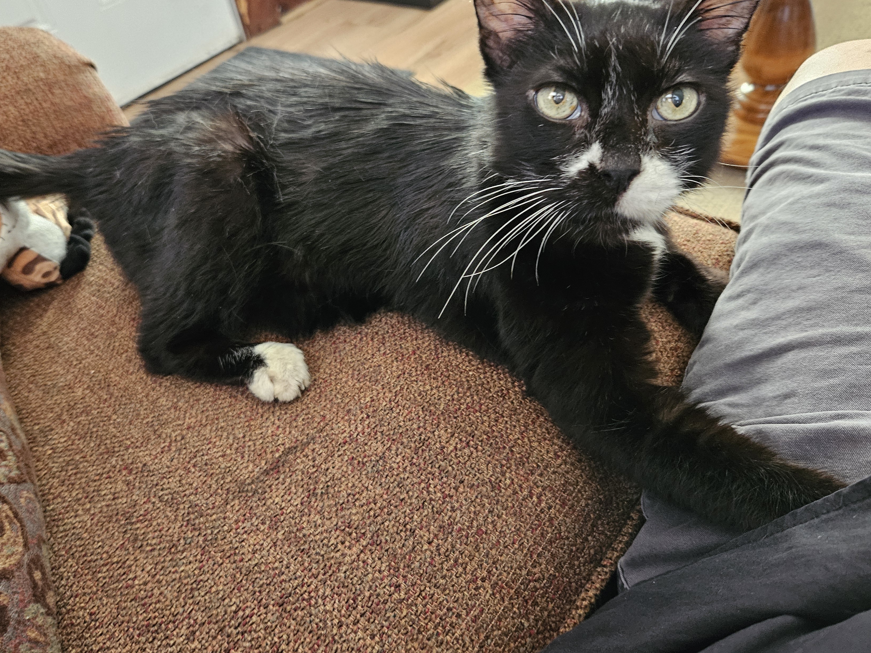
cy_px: 289
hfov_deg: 63.4
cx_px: 400
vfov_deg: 49.6
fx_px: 704
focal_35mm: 28
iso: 1250
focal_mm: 5.4
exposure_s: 1/24
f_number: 1.8
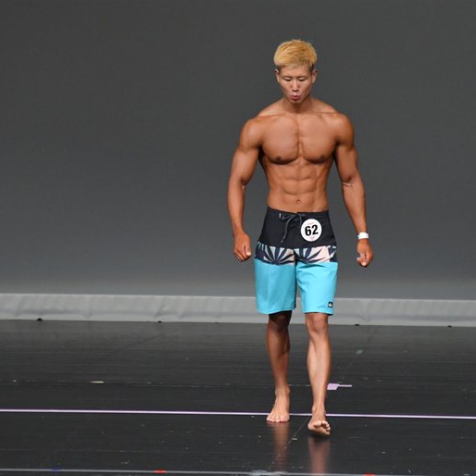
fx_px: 6876
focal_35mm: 442
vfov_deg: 4.0
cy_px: 238
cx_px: 312
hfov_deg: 4.0
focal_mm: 230
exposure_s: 1/400
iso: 4000
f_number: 5.6
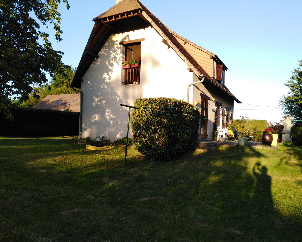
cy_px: 118
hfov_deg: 64.0
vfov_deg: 53.2
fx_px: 241
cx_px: 162
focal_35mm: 27
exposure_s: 1/269
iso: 100
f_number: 2.2
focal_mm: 3.37
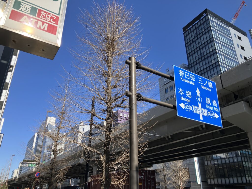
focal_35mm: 28
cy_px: 94
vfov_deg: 49.7
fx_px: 204
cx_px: 126
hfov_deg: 63.4
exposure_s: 1/1350
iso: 32
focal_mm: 3.99
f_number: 1.8
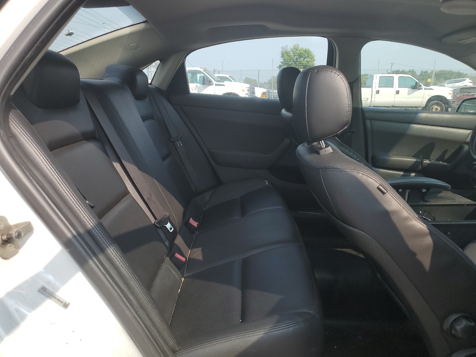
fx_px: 358
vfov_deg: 53.1
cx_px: 238
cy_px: 178
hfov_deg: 67.3
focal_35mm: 26
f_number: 1.5
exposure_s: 1/1250
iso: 50
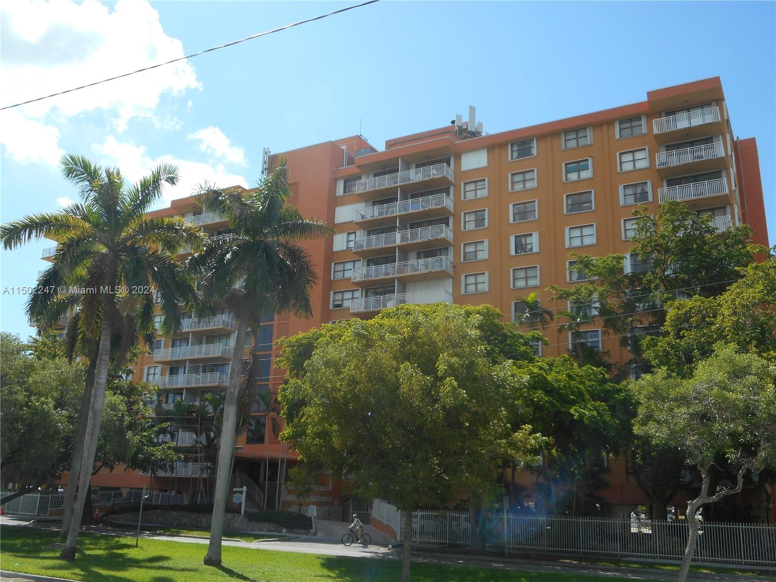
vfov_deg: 41.8
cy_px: 291
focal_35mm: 34
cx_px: 388
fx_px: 762
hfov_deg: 54.0
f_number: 4.2
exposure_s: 1/500
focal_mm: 6
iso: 80
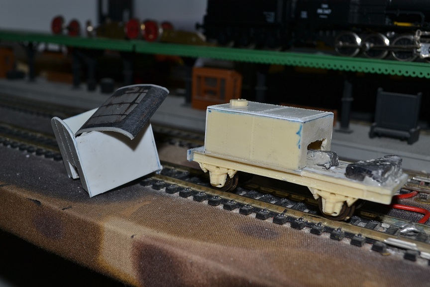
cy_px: 144
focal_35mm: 42
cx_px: 215
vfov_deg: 31.9
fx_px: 502
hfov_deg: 46.4
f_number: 8
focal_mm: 28
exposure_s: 1/60
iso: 100
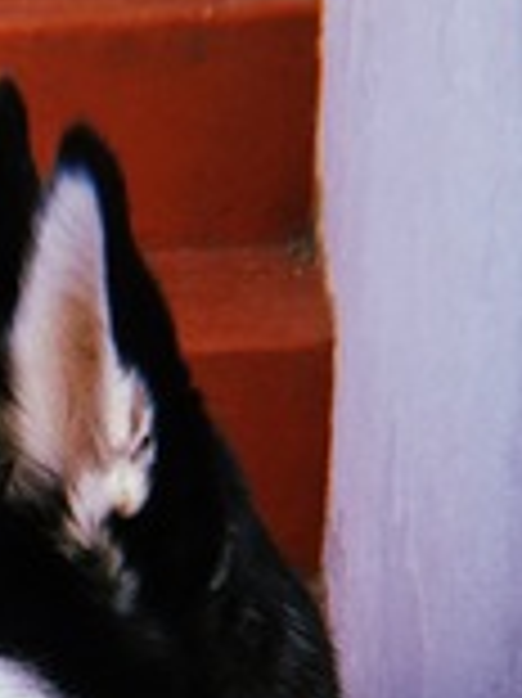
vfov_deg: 19.4
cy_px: 1000
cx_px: 9
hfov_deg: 16.1
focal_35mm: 90
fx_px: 1812
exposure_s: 1/33
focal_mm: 4.15
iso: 160
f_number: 2.2
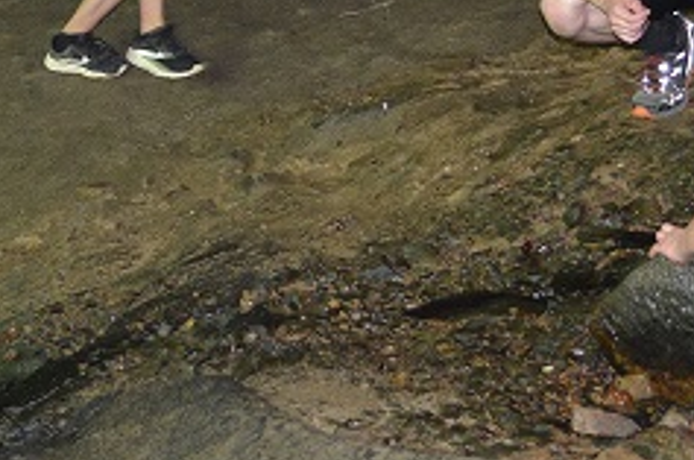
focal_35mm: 125
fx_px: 2405
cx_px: 322
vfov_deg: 10.8
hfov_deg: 16.4
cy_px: -26
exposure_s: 1/60
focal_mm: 32
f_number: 4.8
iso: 800
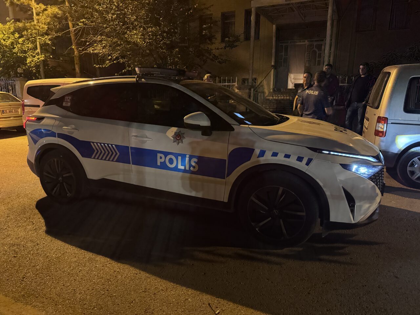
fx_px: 291
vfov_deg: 56.8
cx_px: 210
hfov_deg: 71.6
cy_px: 158
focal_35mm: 24
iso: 1000
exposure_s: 1/31
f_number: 1.78
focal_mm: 6.76
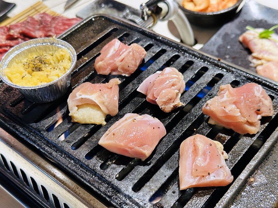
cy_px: 104
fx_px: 385
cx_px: 139
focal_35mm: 48
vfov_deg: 30.3
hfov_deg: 39.7
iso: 200
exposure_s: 1/60
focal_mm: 6.86
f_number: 1.78
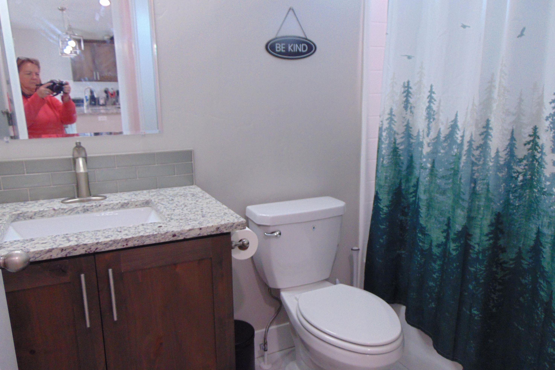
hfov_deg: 67.4
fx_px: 416
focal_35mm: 27
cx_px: 286
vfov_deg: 47.9
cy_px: 198
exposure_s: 1/30
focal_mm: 4.5
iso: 200
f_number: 3
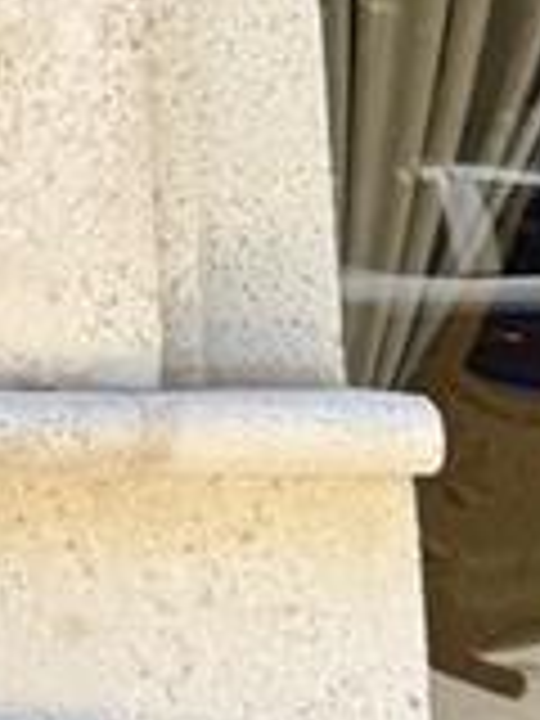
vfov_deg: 10.2
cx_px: -684
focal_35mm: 180
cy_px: -666
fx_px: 3744
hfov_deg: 7.8
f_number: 1.78
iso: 80
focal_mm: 6.76
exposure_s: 1/1230
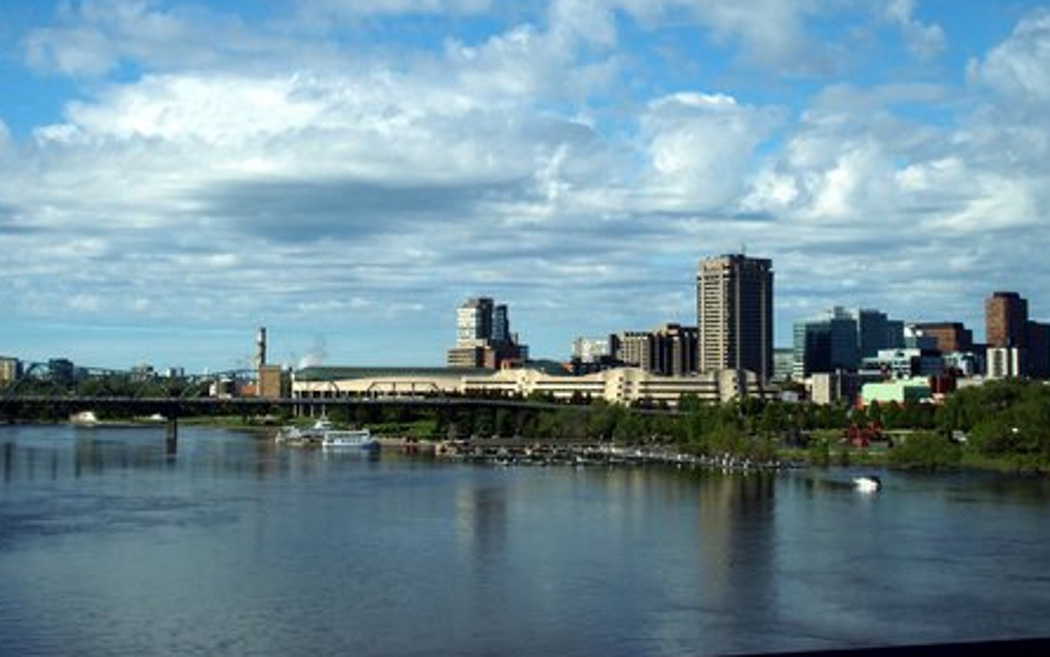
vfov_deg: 22.7
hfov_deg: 35.7
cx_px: 511
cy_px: 245
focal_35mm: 57
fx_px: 1632
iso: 100
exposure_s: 1/320
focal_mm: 10.8
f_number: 3.5
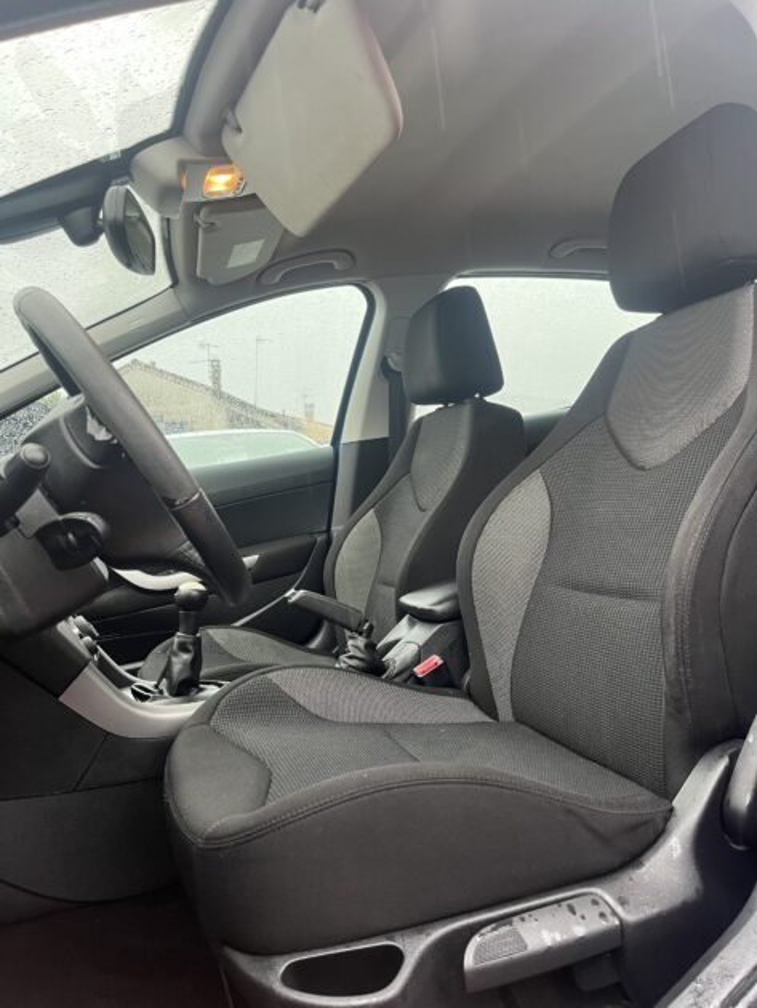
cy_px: 504
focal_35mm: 26
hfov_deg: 53.1
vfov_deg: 67.3
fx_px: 758
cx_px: 378
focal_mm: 5.1
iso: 125
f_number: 1.6
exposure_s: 1/86
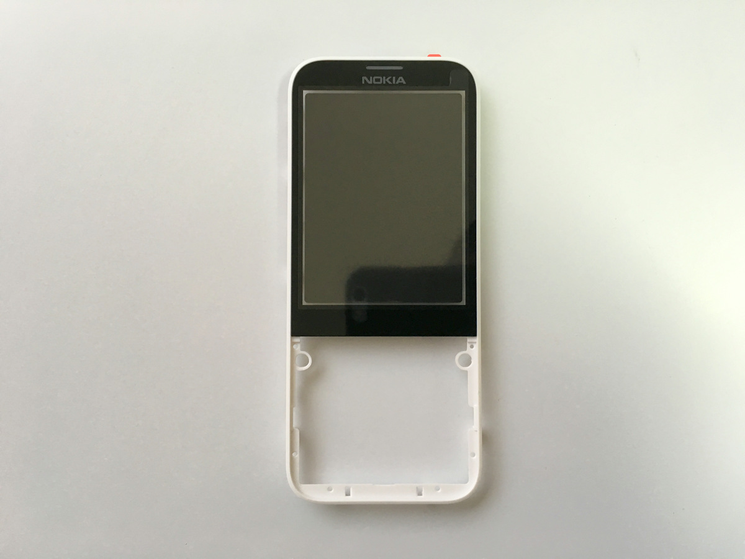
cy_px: 280
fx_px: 624
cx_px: 372
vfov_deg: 48.2
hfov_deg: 61.7
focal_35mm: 29
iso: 50
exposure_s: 1/33
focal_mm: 4.15
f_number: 2.2
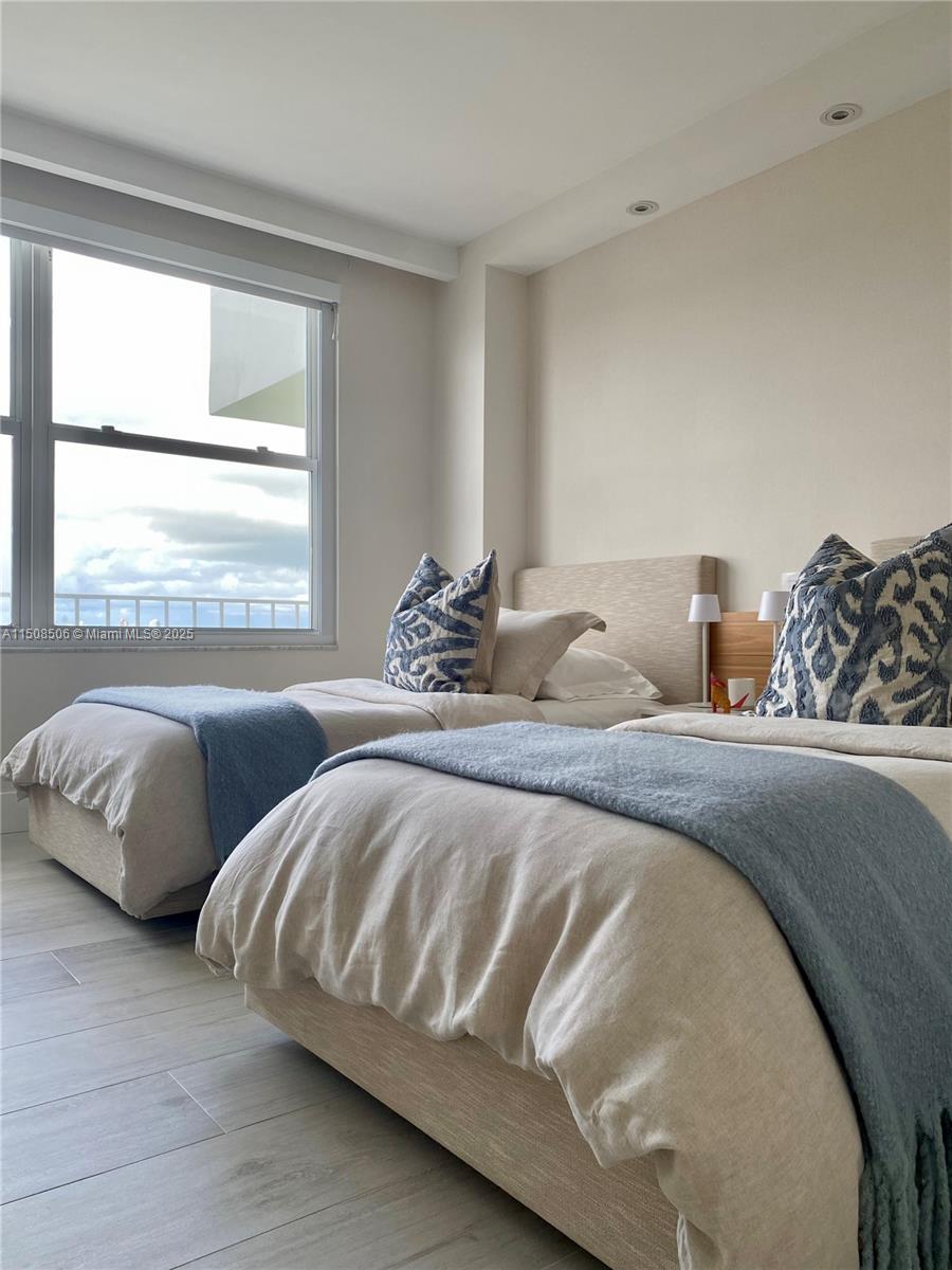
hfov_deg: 53.1
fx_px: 953
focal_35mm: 26
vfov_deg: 67.3
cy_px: 635
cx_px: 476
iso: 32
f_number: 1.8
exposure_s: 1/317
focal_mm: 4.25
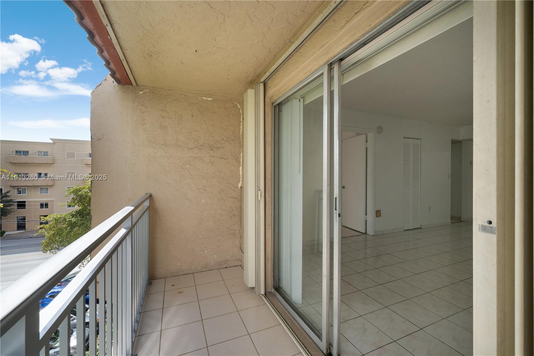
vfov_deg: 81.2
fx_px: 208
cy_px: 178
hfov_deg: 104.3
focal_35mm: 14
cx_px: 267
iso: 100
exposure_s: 1/50
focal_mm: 14
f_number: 11
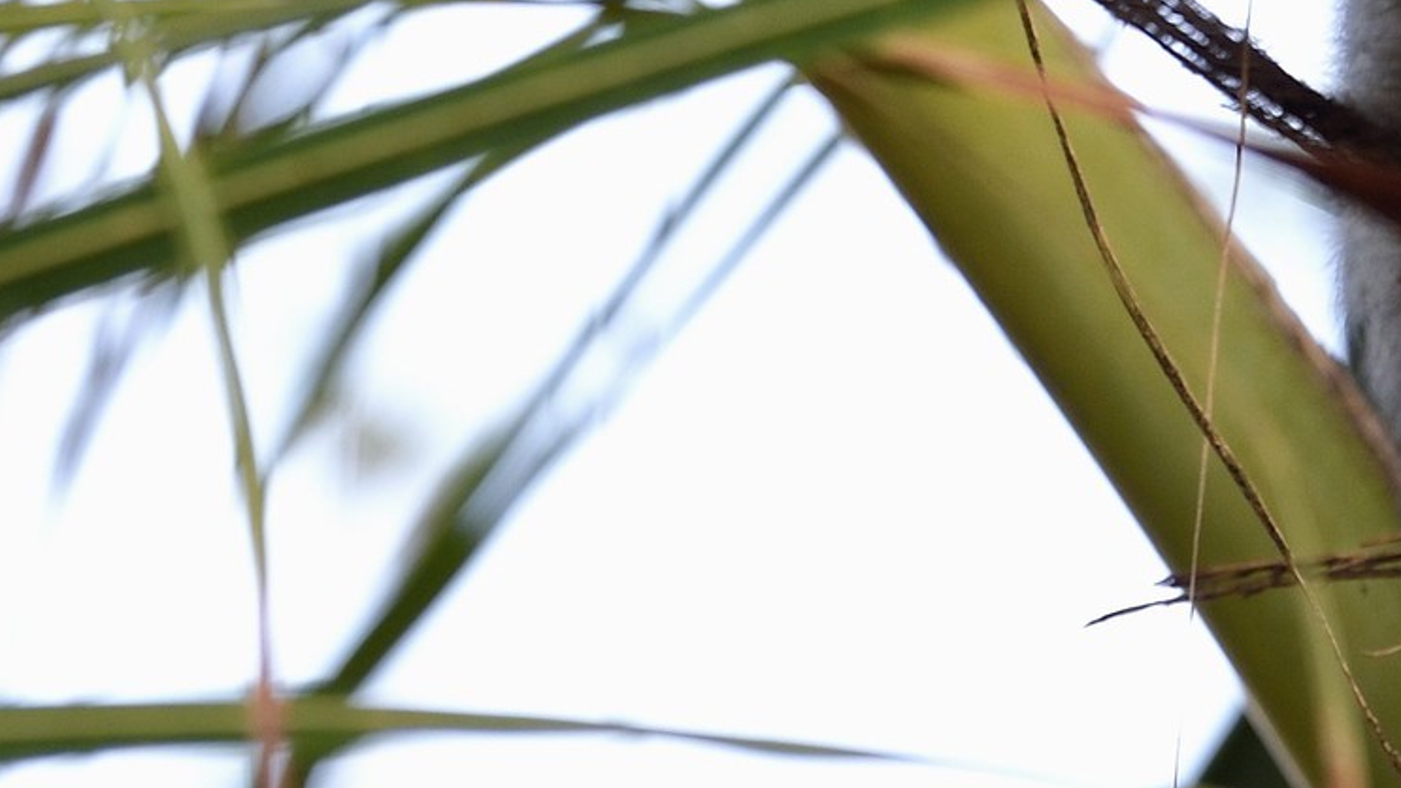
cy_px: -1133
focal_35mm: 677
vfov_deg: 1.8
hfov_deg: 3.2
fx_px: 25151
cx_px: 1290
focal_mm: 200
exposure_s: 1/160
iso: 400
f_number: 5
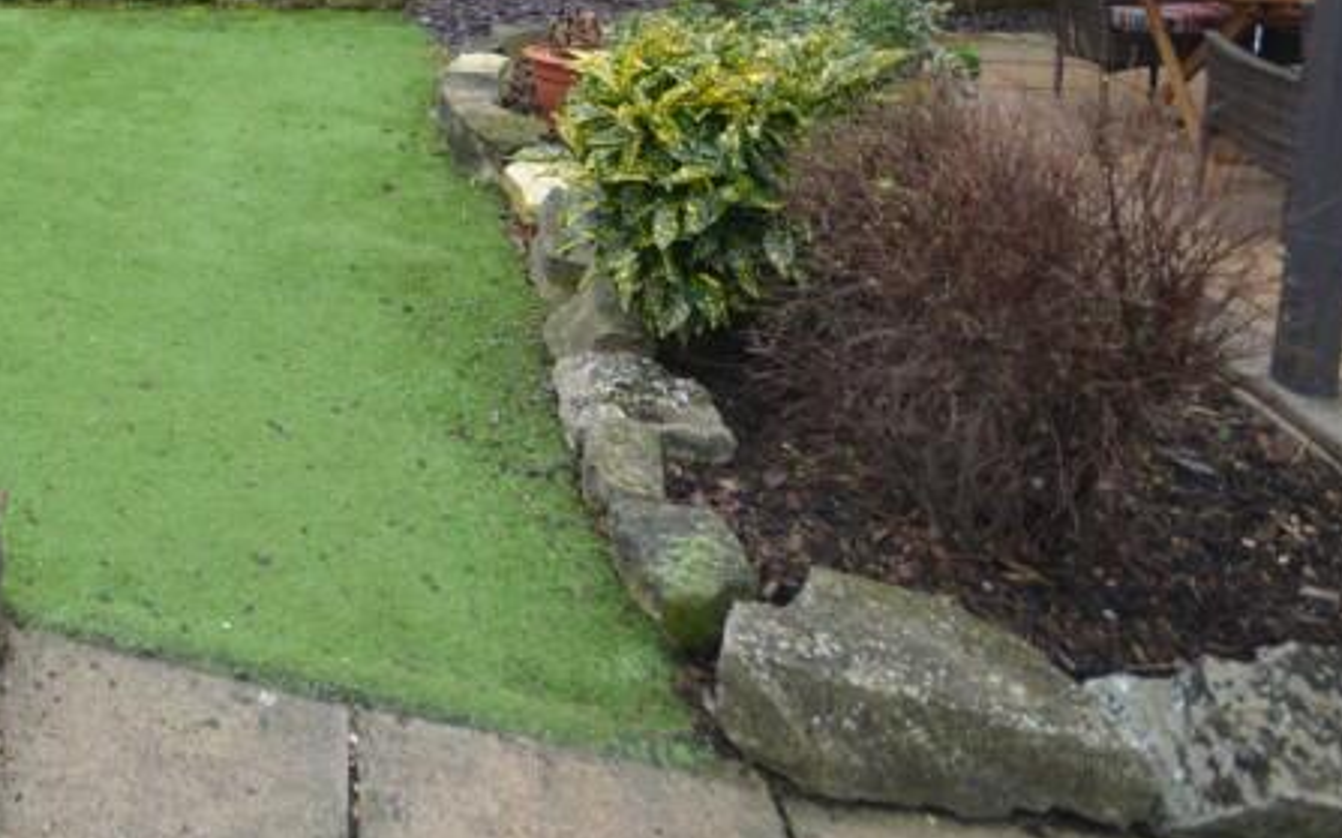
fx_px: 1280
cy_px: -72
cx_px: -78
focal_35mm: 35
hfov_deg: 44.5
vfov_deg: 32.2
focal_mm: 10
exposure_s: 1/125
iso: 280
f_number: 5.6
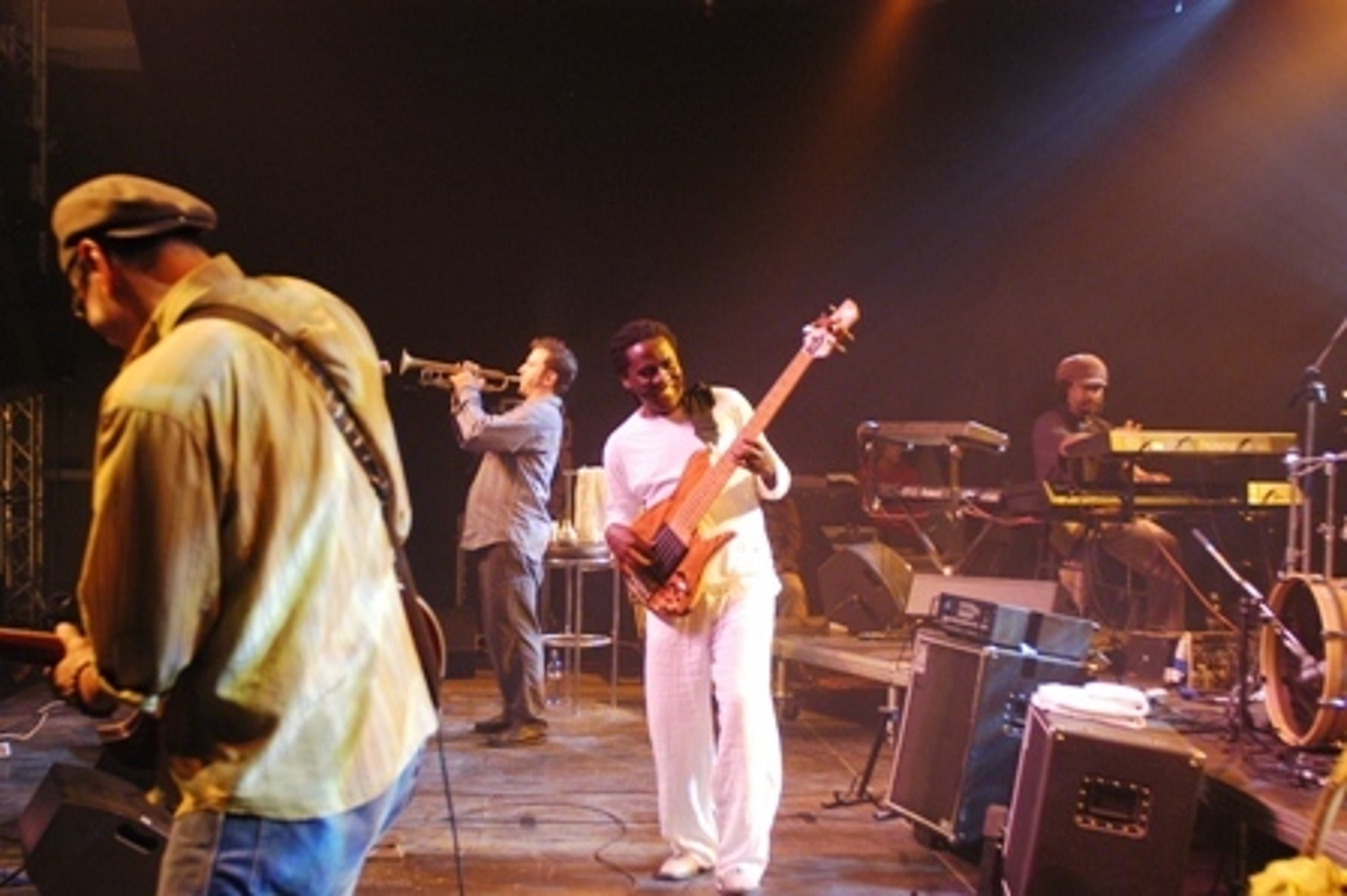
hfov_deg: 37.9
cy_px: 448
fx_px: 1963
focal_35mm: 52
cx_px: 674
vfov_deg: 25.7
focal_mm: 35
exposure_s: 1/100
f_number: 3.2
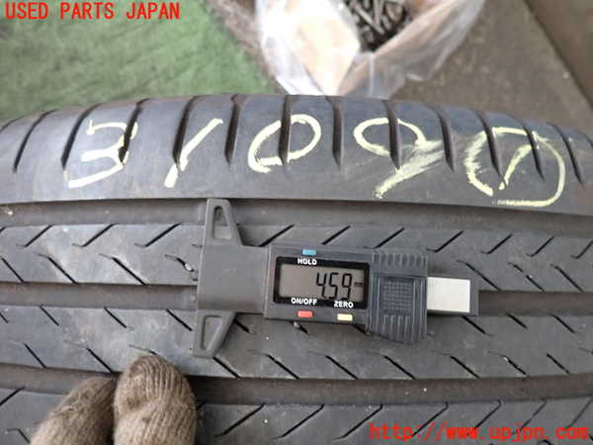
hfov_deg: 69.4
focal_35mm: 25
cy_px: 222
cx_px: 296
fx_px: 428
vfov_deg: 54.9
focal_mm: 4.5
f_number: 2
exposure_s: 1/30
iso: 250
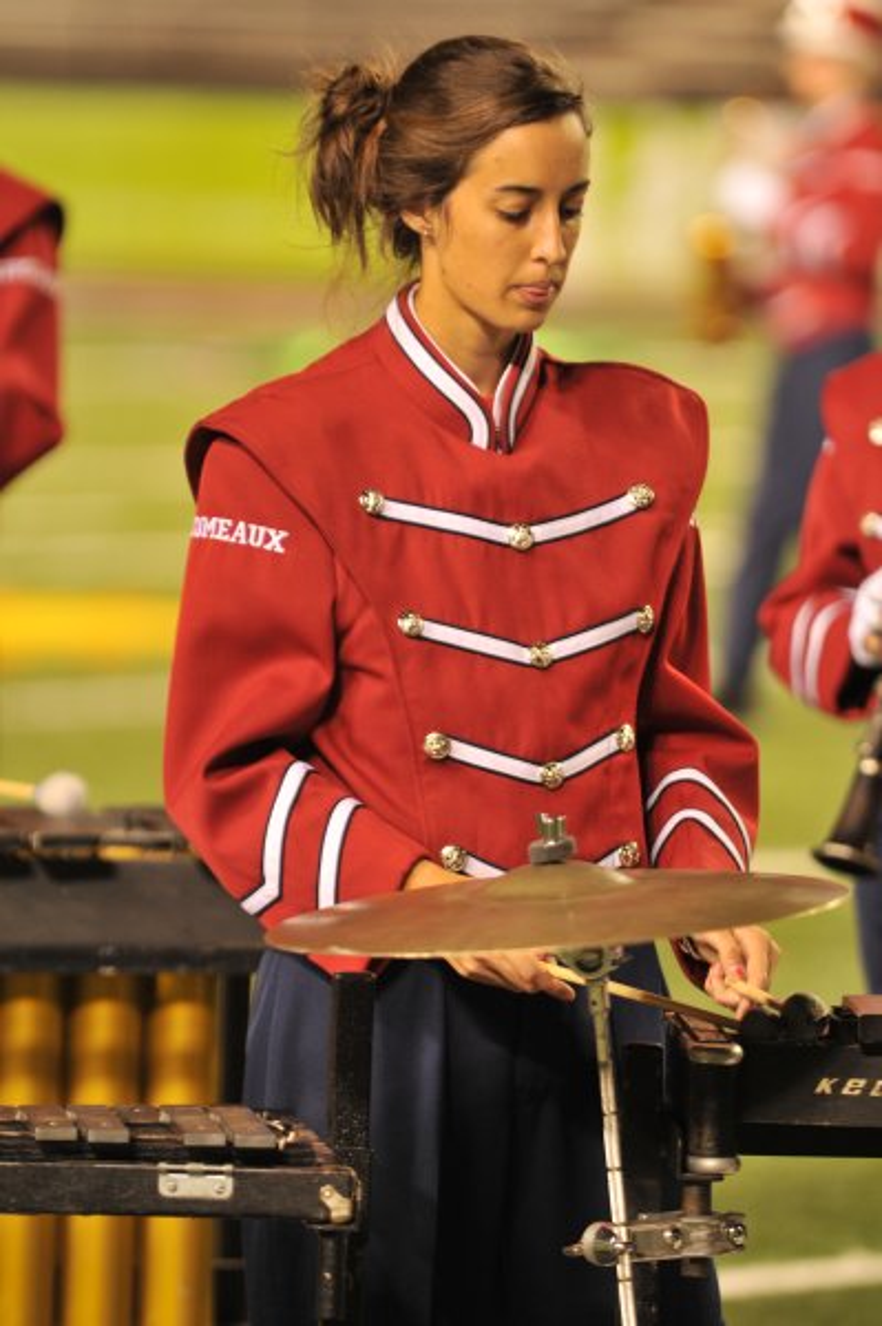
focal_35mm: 300
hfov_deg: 4.6
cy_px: 663
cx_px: 441
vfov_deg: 6.9
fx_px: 11043
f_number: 2.8
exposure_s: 1/60
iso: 500
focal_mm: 200
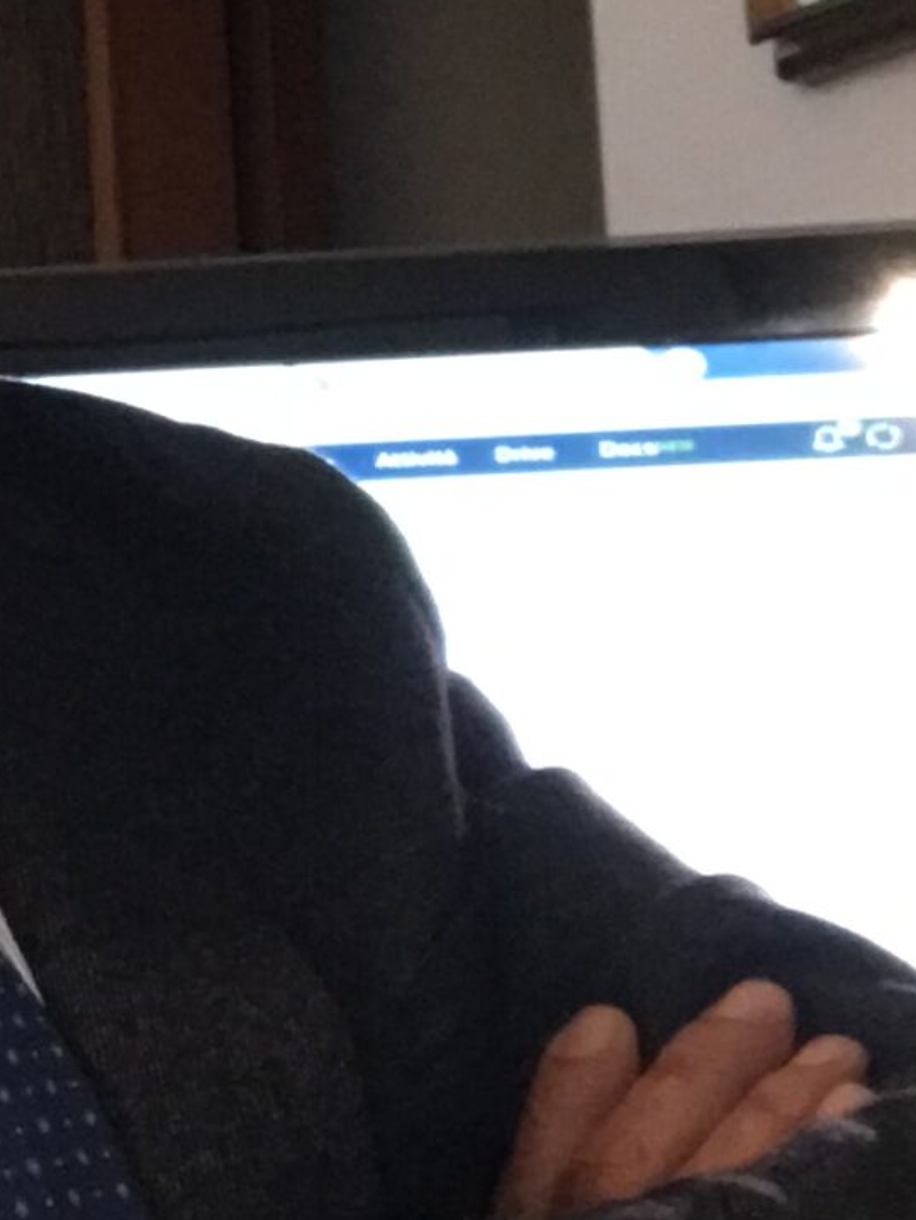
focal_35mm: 114
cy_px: 334
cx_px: -362
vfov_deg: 17.2
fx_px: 4019
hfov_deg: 12.5
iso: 250
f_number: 2.2
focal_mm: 2.87
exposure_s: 1/20
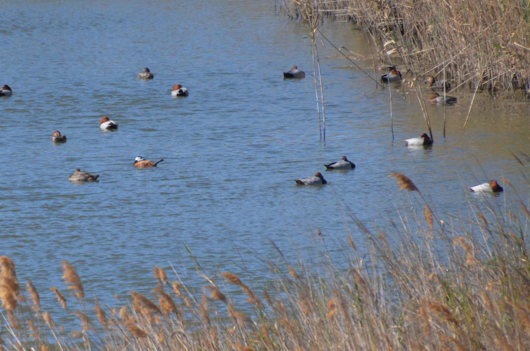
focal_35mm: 450
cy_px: 176
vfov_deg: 3.0
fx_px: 6611
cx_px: 265
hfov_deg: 4.6
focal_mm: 300
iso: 2500
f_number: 9
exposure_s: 1/5000
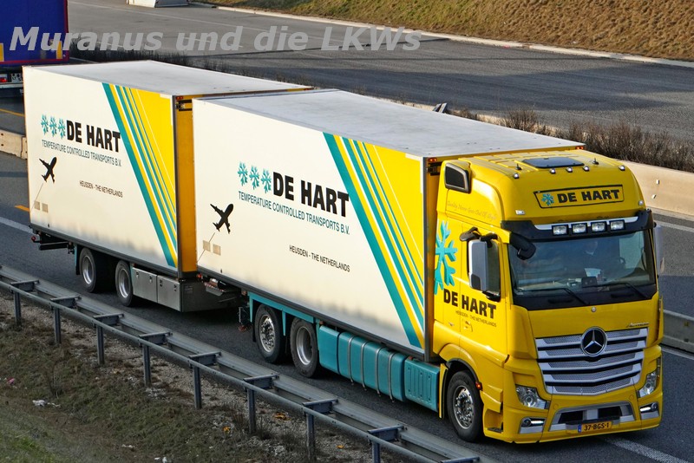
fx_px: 2308
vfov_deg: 11.5
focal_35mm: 120
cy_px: 232
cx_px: 347
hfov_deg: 17.1
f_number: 6.3
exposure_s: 1/3200
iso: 1250
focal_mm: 79.8
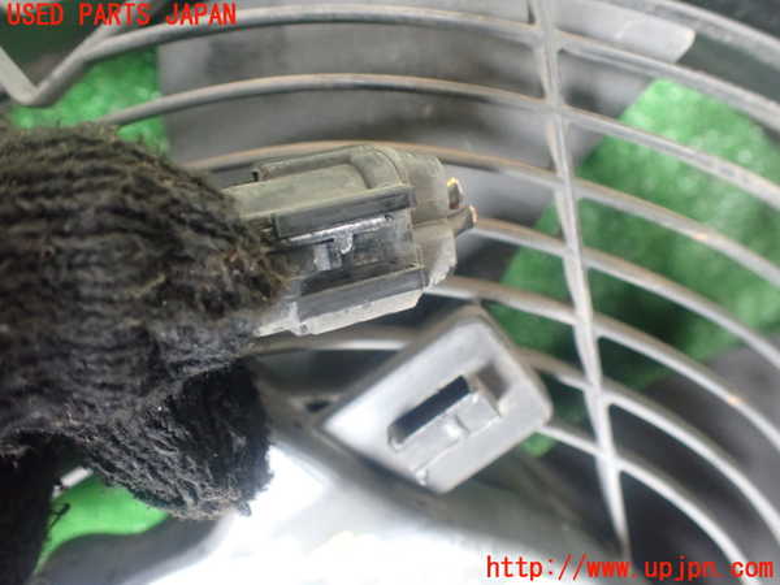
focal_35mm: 30
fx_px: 676
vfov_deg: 46.8
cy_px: 292
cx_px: 390
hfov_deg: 60.0
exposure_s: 1/40
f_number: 2.3
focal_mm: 5.4
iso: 800
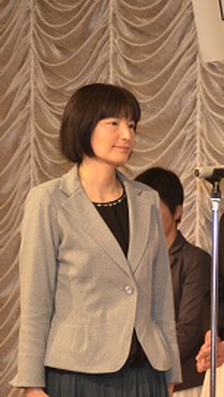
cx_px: 280
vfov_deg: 12.0
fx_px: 1890
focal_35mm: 179
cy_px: 212
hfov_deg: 6.7
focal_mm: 62
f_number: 5
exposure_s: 1/125
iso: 800
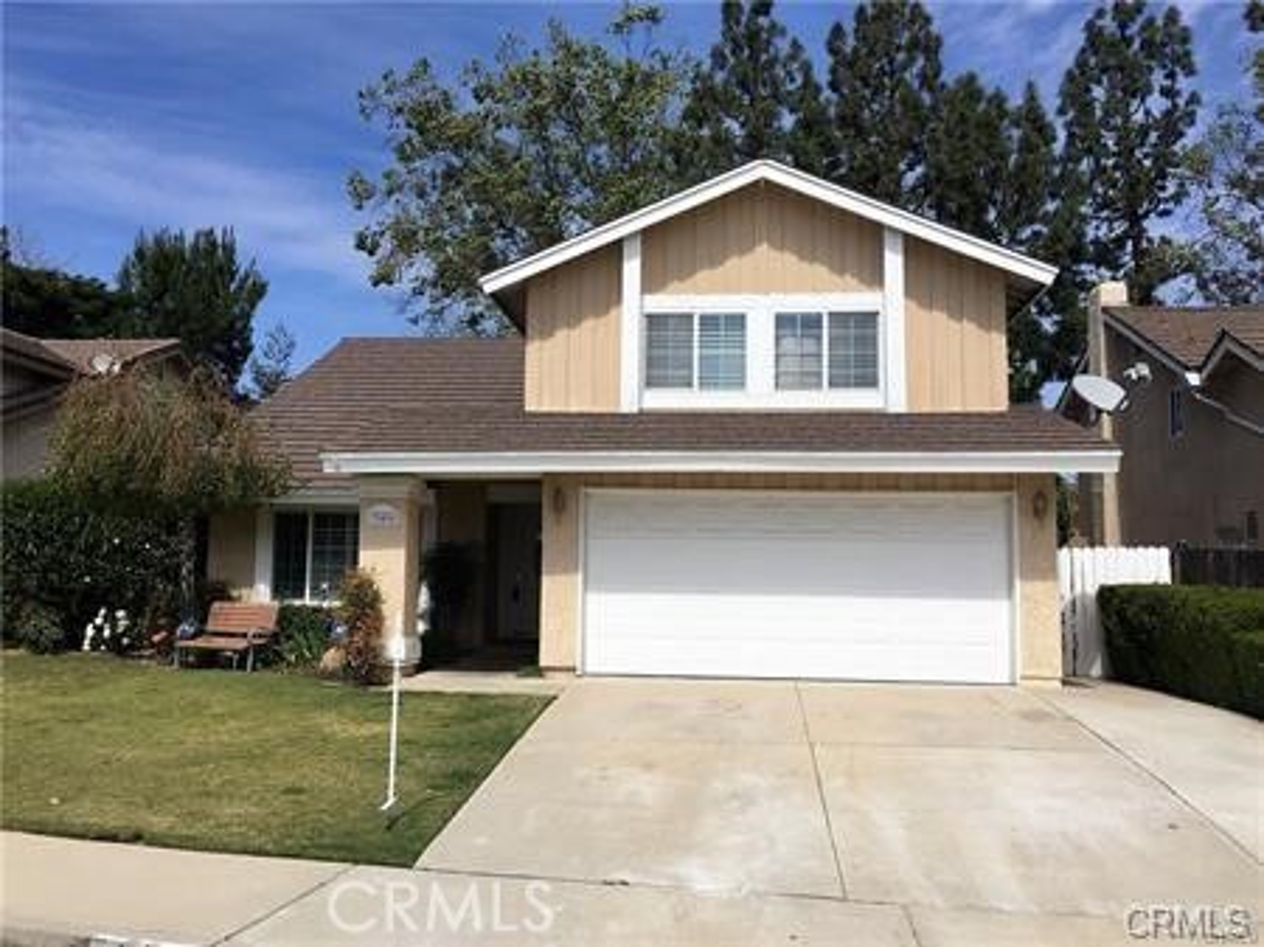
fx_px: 1058
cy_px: 474
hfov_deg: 61.7
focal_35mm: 29
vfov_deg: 48.2
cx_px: 632
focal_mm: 4.15
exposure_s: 1/2564
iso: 25
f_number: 2.2
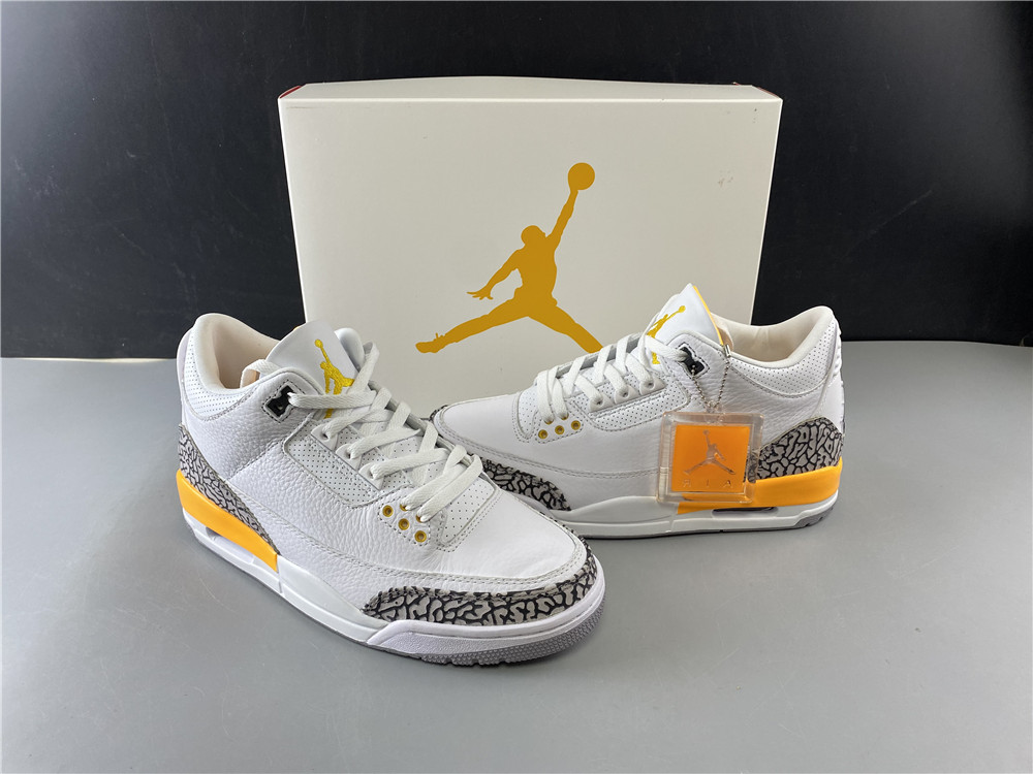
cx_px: 516
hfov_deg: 67.3
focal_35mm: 26
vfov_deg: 53.1
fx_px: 776
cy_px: 387
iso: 80
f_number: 1.8
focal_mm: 4.25
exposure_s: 1/100
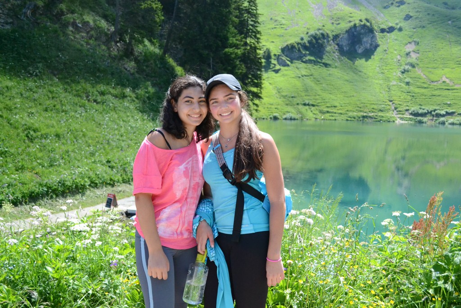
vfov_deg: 36.9
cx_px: 230
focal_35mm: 36
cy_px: 154
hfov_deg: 53.1
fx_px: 461
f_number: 5
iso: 2500
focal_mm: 24
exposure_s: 1/4000
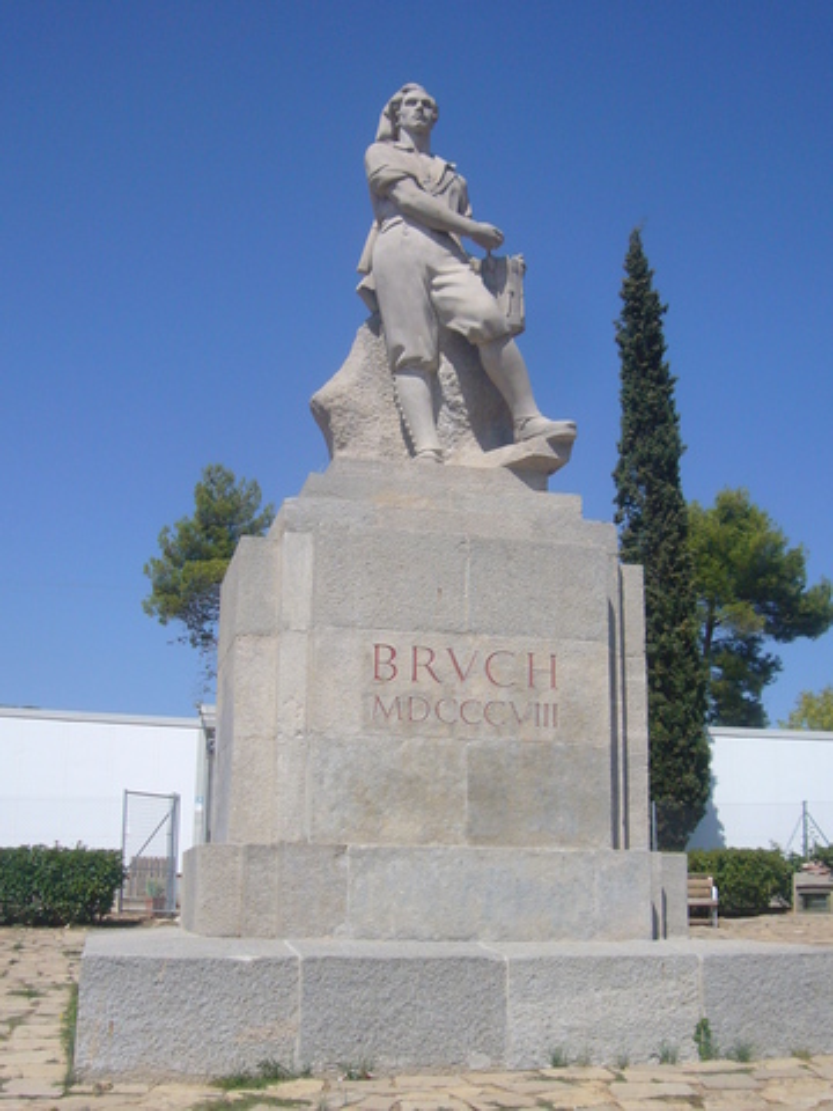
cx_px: 416
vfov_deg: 45.8
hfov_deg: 35.1
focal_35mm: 41
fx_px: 1315
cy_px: 556
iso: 80
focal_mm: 4.9
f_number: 5.6
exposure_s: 1/500
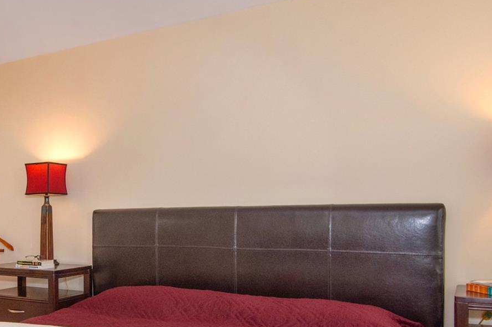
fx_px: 521
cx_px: 84
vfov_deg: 34.4
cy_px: 230
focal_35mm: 38
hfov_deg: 47.2
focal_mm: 11
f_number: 8
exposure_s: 1/30
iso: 640
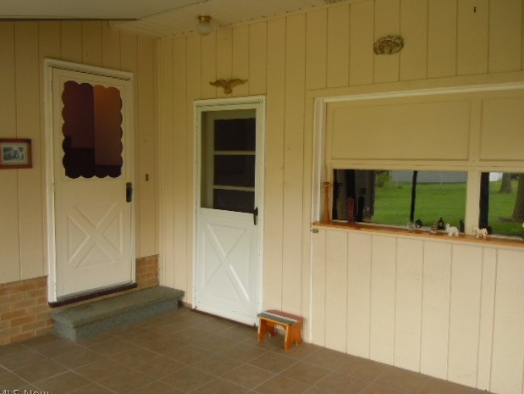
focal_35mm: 31
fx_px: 470
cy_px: 200
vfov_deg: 45.5
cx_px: 265
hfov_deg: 58.3
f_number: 3.5
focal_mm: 5.4
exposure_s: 1/60
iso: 160
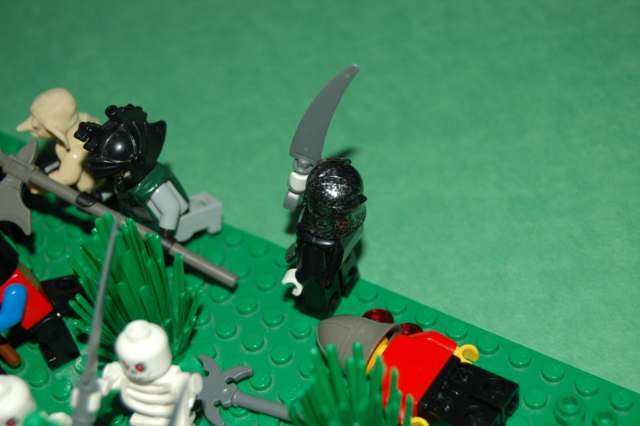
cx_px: 320
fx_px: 1279
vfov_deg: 18.9
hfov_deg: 28.1
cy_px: 213
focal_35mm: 72
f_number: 5.6
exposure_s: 1/60
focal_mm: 48
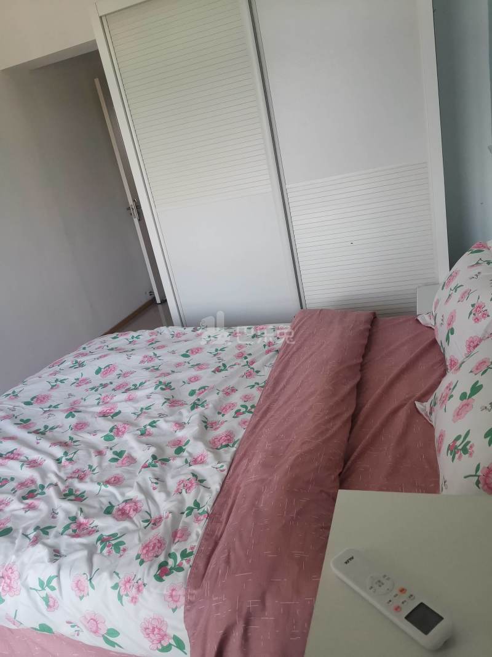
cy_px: 328
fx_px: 512
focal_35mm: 27
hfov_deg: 51.3
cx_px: 246
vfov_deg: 65.3
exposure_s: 1/100
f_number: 1.8
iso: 125
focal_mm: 4.75
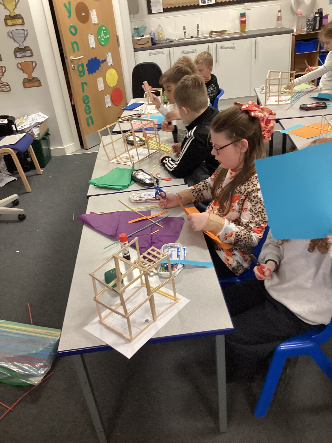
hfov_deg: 45.4
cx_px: 166
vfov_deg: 58.4
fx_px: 396
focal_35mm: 31
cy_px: 222
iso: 250
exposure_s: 1/60
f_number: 2.4
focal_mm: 3.3
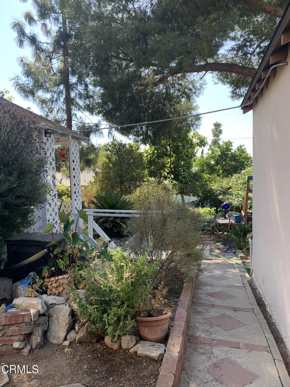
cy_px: 194
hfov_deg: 53.1
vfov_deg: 67.3
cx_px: 145
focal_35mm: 26
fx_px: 290
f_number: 1.8
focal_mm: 4.25
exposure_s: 1/354
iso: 25
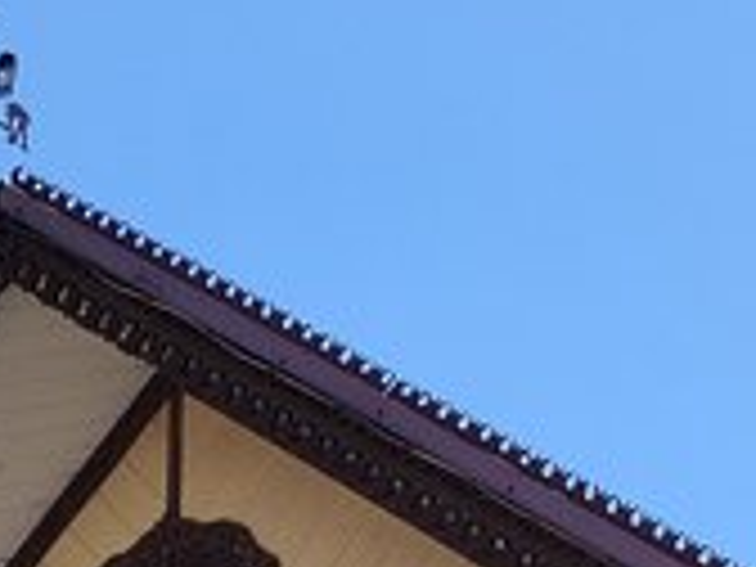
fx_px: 3123
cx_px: 837
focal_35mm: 143
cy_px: 1224
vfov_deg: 9.5
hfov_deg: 13.5
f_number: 1.9
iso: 284
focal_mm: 5.52
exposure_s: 1/2000
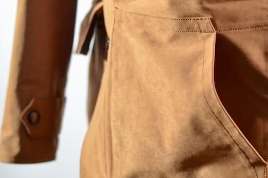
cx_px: 199
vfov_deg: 13.0
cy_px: 26
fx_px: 773
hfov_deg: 19.5
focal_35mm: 104
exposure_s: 1/40
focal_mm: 40
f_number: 3.2
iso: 800
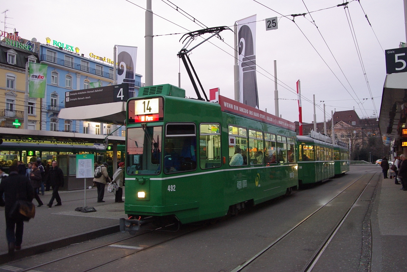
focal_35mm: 31
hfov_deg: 60.2
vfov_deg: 42.4
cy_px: 136
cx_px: 204
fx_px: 351
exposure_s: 1/20
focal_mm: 21
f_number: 5
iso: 800
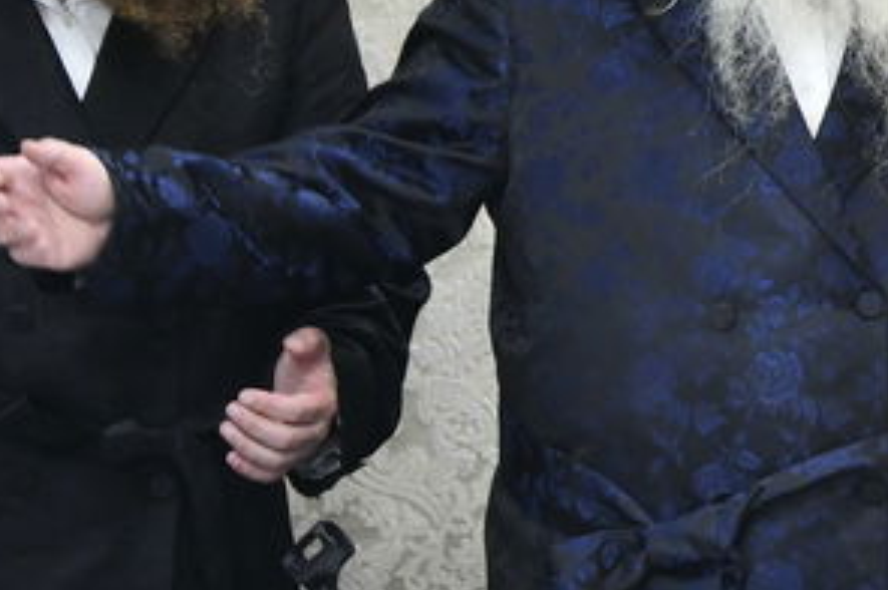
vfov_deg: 1.9
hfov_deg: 2.9
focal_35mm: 713
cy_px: 23
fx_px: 17568
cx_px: 1460
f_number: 5.6
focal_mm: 150
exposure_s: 1/160
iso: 500
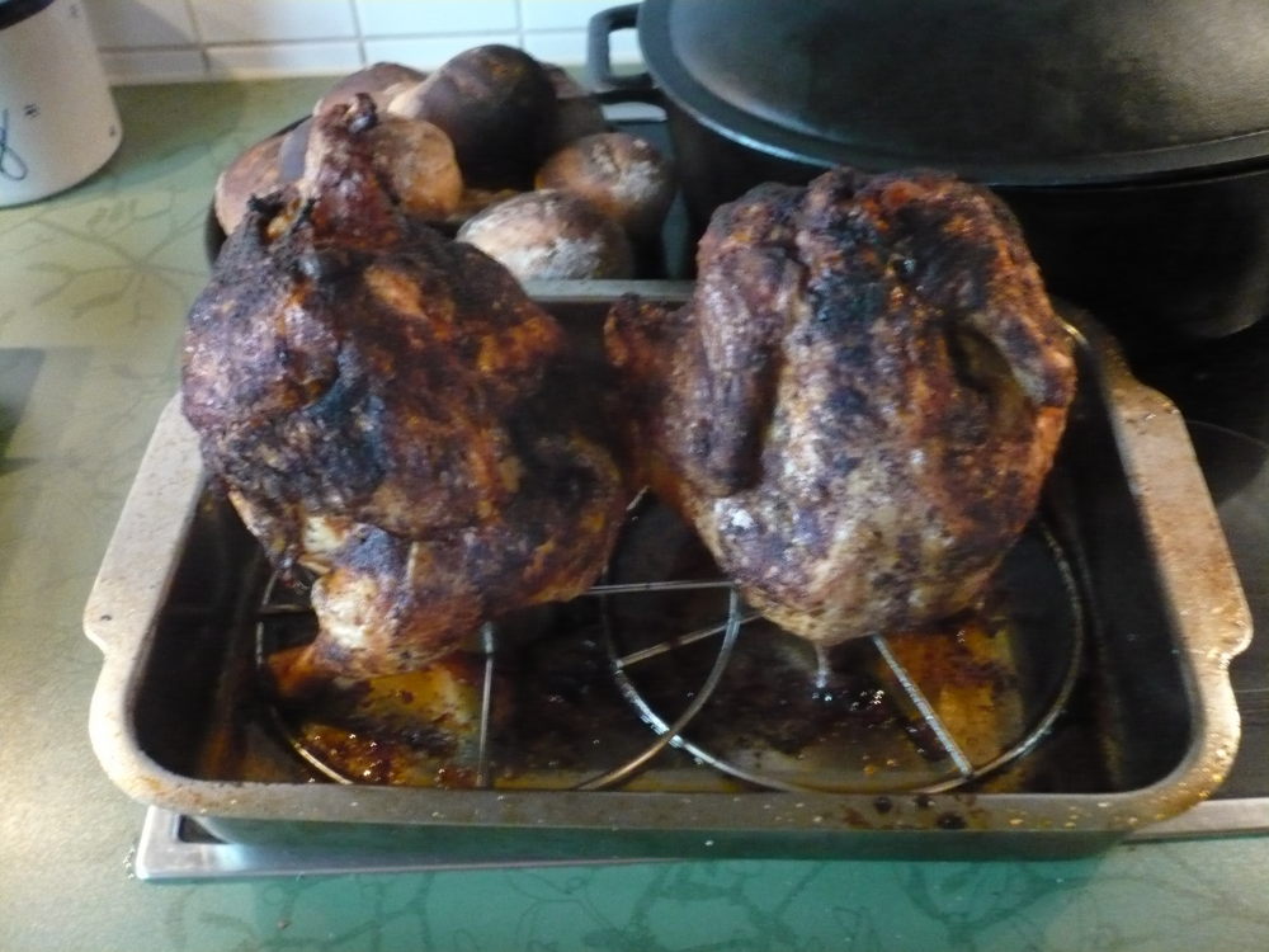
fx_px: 1283
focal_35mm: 35
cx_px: 634
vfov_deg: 40.7
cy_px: 476
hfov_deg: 52.6
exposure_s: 1/20
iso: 800
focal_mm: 5.8
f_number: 2.8
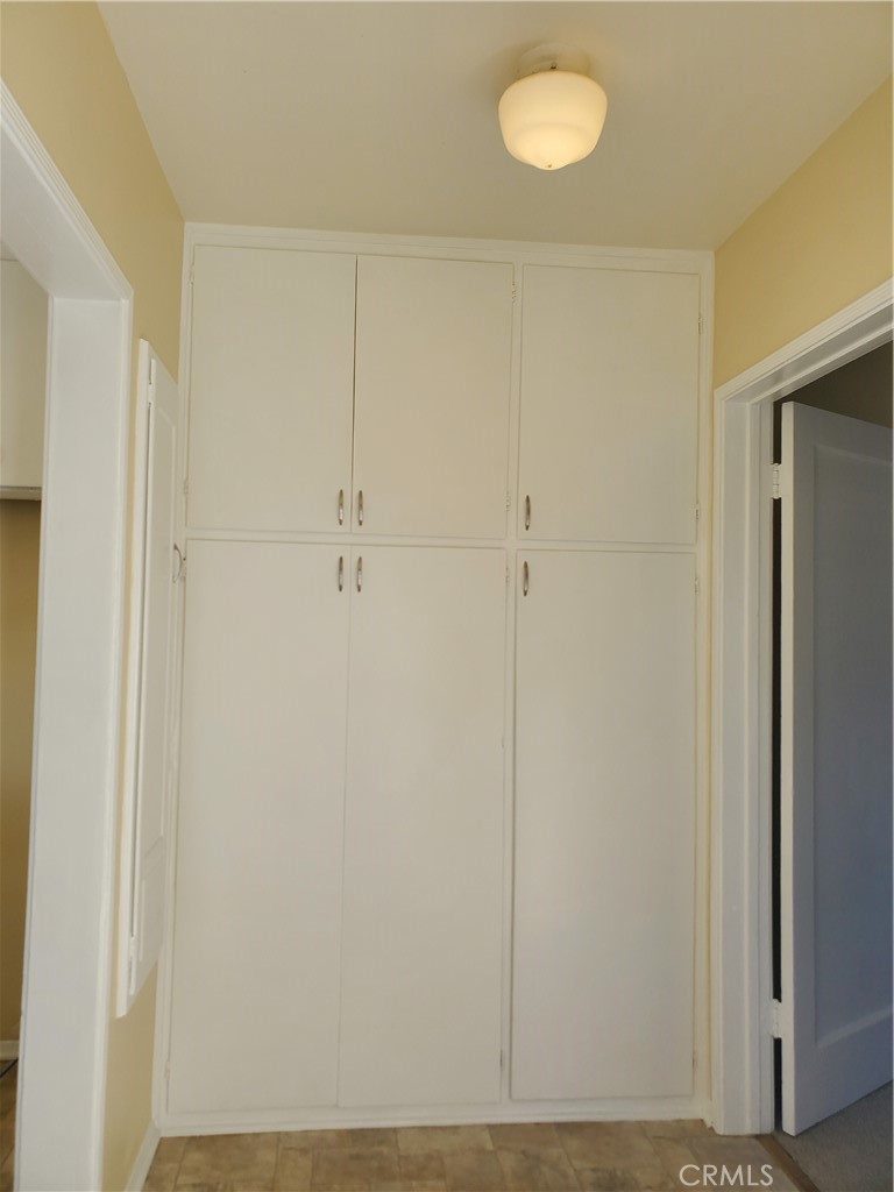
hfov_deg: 53.1
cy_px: 596
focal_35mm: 26
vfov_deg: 67.3
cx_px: 447
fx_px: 895
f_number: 2.4
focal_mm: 4.3
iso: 50
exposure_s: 1/313
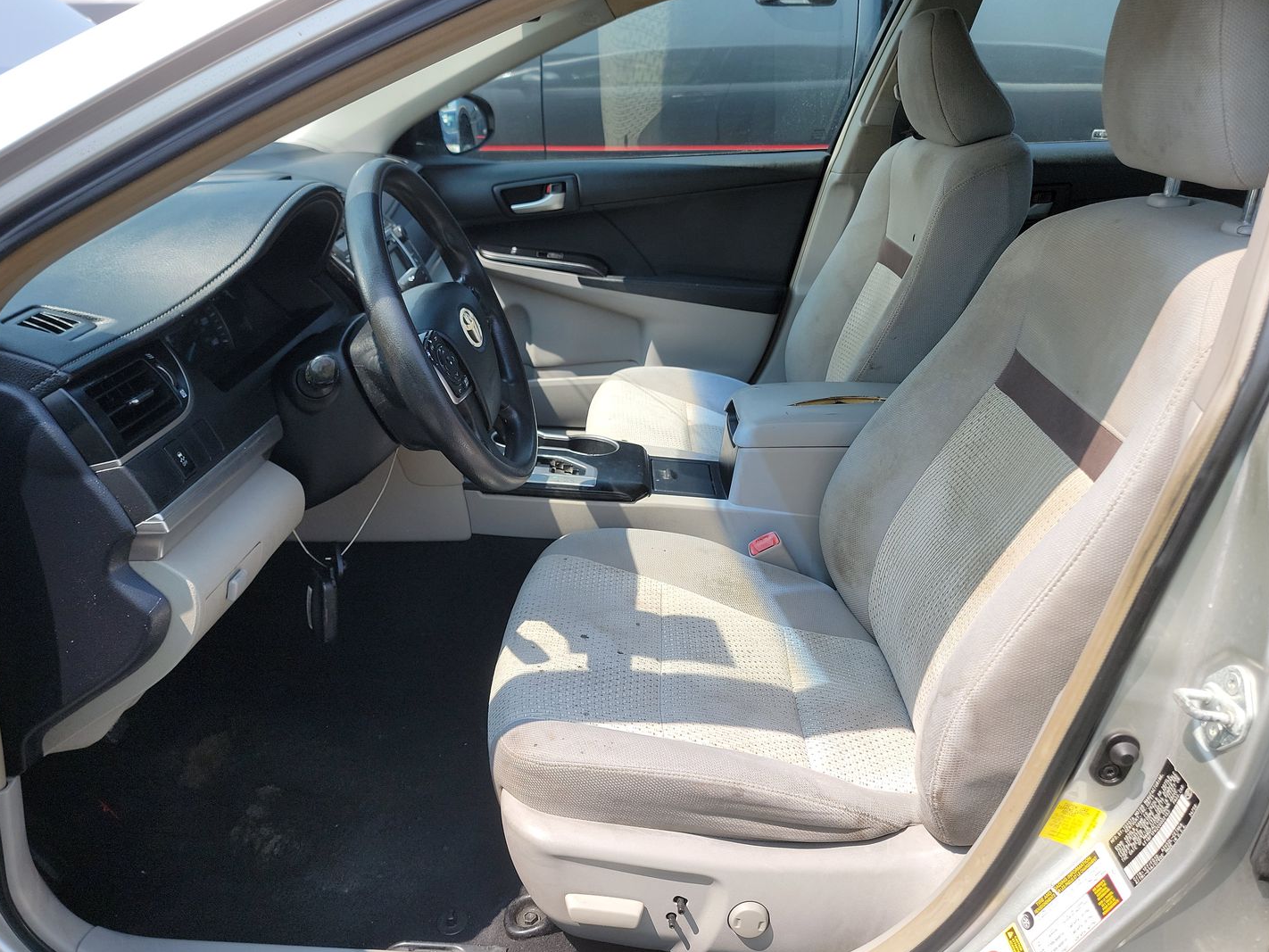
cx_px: 559
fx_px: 990
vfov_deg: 51.3
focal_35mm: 27
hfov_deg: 65.1
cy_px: 433
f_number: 1.8
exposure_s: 1/313
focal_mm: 6.7
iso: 50
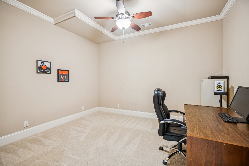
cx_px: 124
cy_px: 83
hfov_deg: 96.7
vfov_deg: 73.7
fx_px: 111
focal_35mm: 16
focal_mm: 16
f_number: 5.6
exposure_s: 1/5
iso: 400
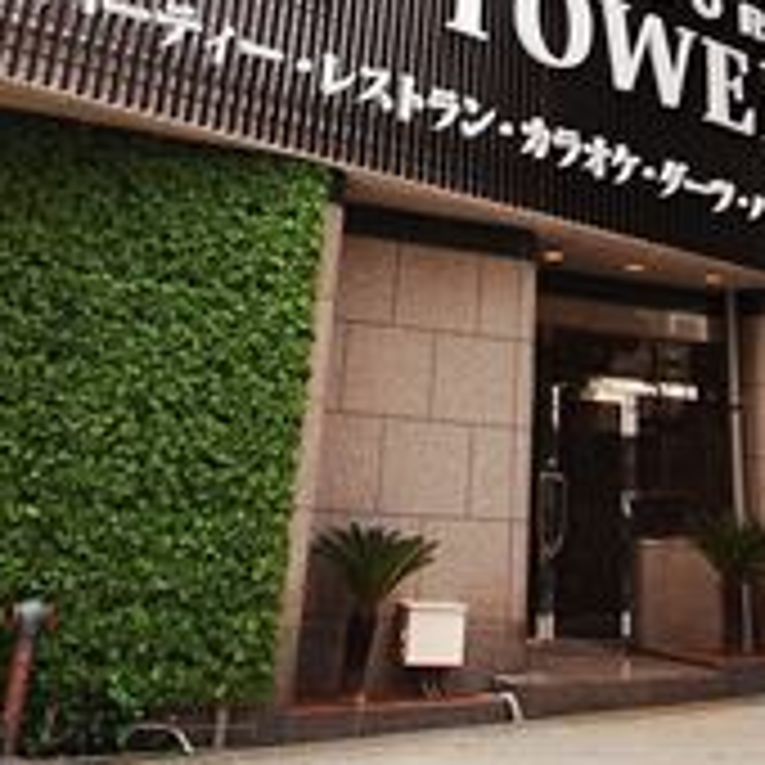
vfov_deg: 31.9
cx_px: 472
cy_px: -128
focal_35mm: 45
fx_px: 1125
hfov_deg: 37.4
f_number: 4
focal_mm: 10
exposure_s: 1/60
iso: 200
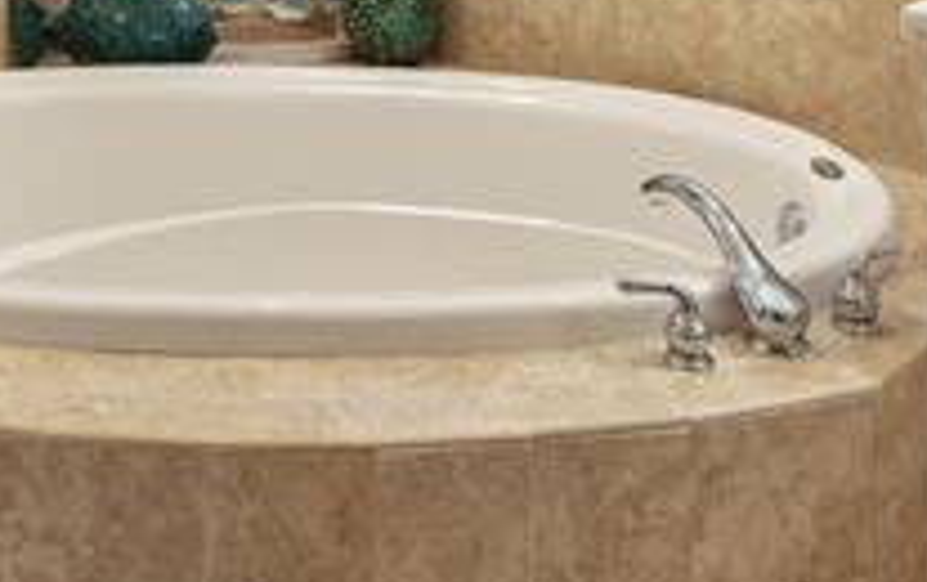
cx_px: 237
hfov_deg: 36.0
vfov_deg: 19.4
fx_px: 1391
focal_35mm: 55
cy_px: -378
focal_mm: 14
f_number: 2.2
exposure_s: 1/125
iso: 500
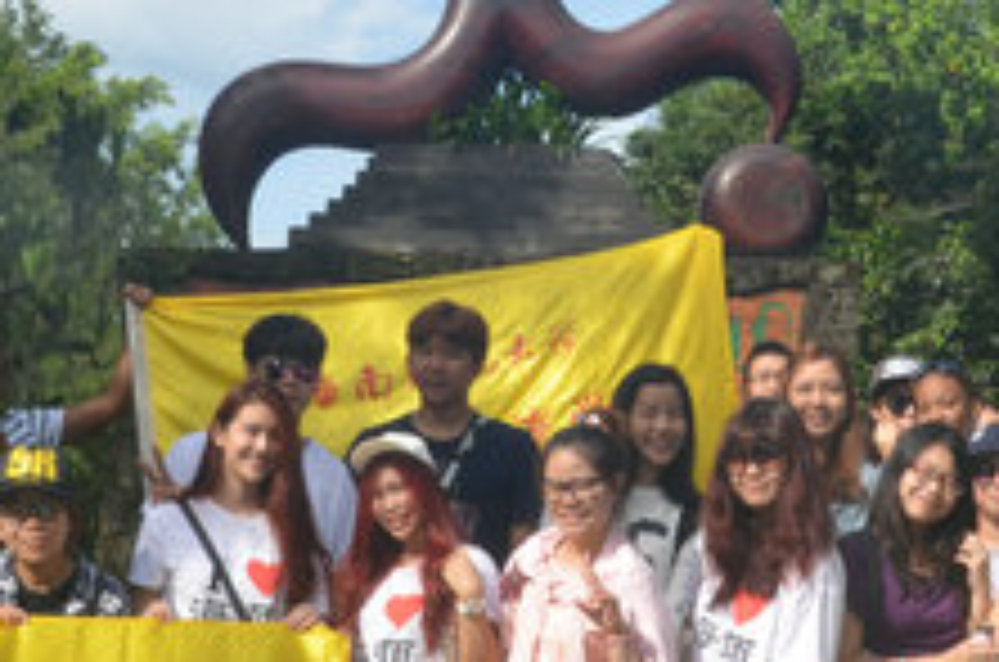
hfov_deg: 24.0
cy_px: 180
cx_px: 531
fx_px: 2354
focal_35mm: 85
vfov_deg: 15.9
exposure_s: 1/250
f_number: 18
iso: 640
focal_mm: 18
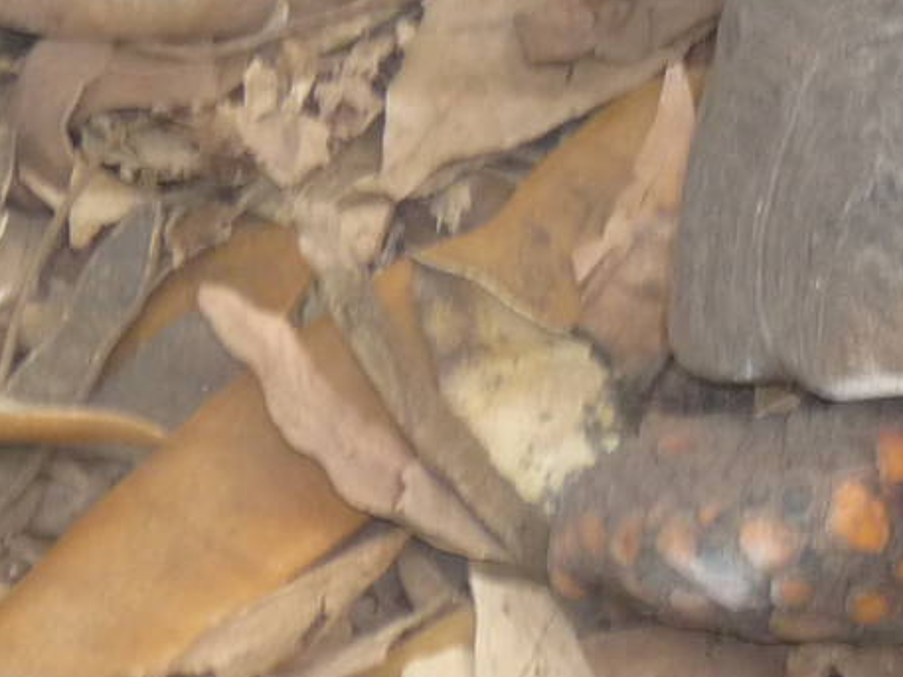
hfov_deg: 3.6
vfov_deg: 2.7
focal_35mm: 553
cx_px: 1448
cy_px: 138
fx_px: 14429
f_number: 4.8
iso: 200
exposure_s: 1/50
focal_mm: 27.1
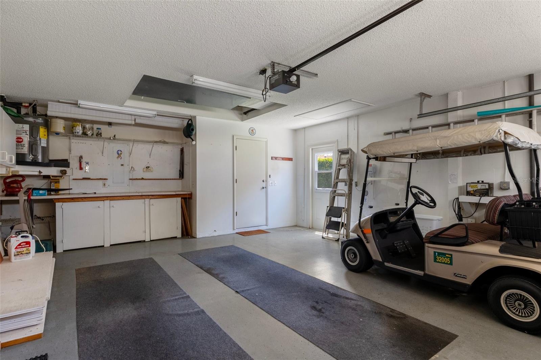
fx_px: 270
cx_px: 270
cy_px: 180
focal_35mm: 18
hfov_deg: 90.0
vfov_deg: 67.4
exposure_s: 1/30
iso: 250
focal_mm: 12
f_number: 8
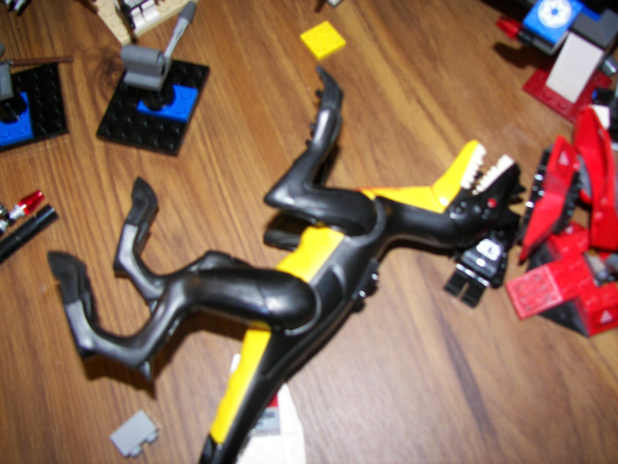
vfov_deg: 39.7
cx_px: 309
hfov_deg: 51.4
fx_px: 643
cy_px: 232
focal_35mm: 36
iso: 100
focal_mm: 6
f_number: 2.8
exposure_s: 1/30
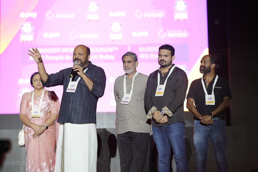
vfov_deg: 16.1
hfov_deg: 23.9
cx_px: 129
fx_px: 609
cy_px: 86
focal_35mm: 85
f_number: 2.2
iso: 640
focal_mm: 85
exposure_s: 1/250
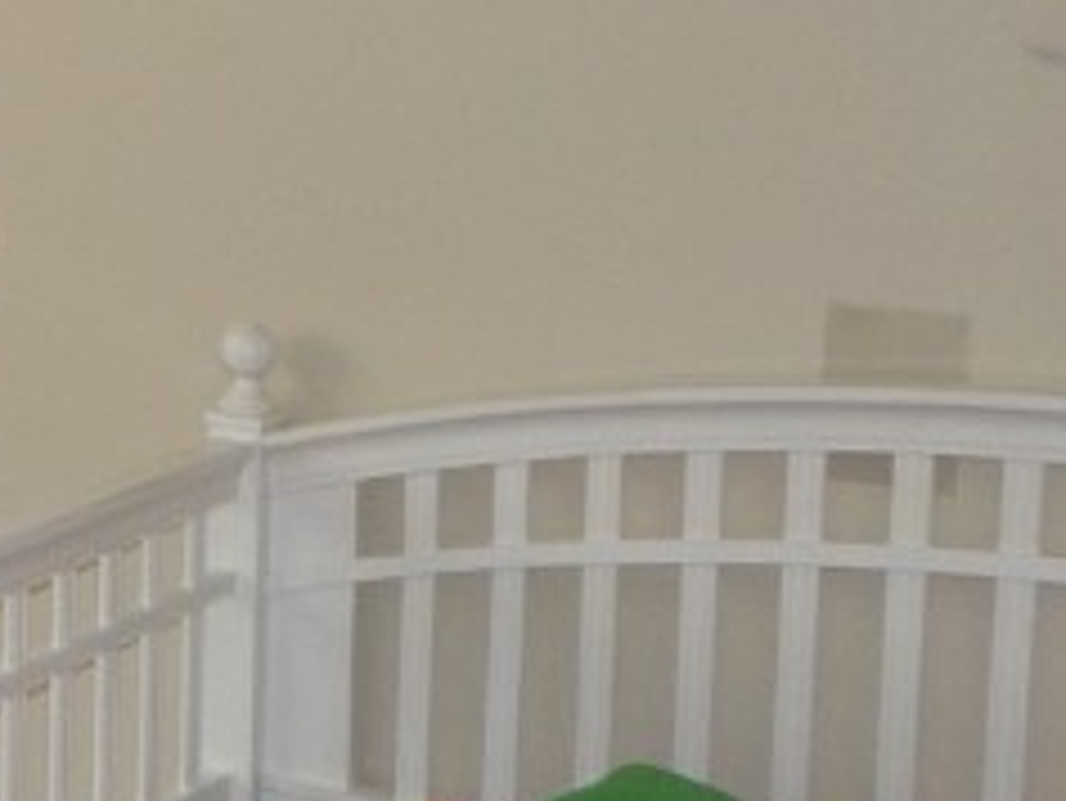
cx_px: -567
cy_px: 216
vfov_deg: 15.5
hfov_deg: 18.2
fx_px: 2927
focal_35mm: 95
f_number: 3
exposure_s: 1/30
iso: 200
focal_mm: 4
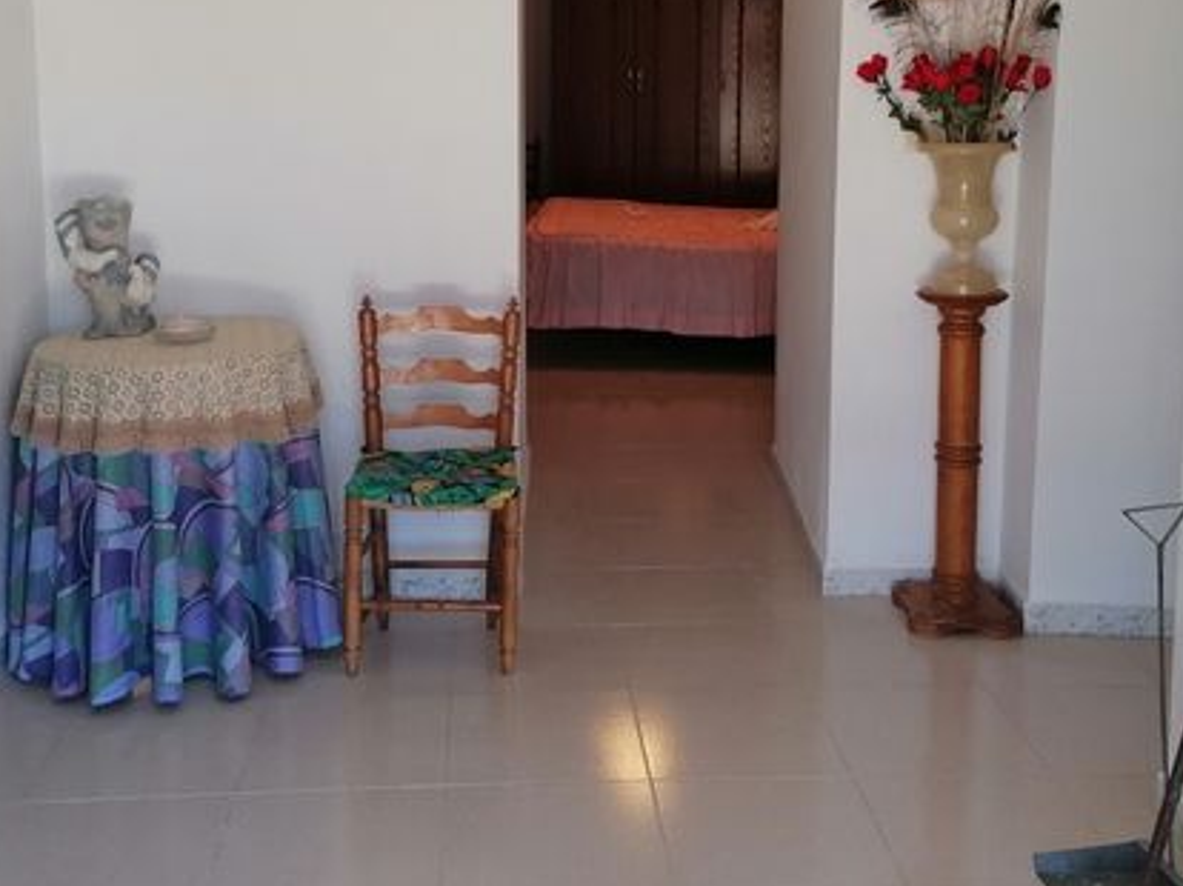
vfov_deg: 31.0
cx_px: 573
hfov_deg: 41.3
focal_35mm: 46
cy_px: 234
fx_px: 1571
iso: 100
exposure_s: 1/50
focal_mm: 4.75
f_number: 1.8
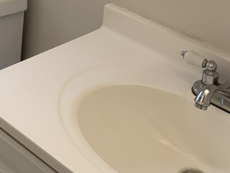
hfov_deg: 20.7
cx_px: -11
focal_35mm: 91
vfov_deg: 15.1
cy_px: -83
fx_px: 605
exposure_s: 1/60
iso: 40
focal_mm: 3
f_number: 1.8
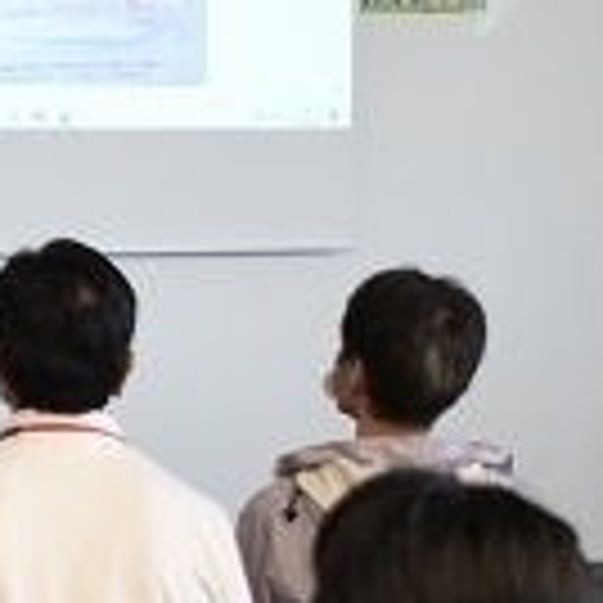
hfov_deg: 10.6
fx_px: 2917
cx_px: -684
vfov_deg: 11.8
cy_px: 396
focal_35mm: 148
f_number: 4
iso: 500
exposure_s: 1/60
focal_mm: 26
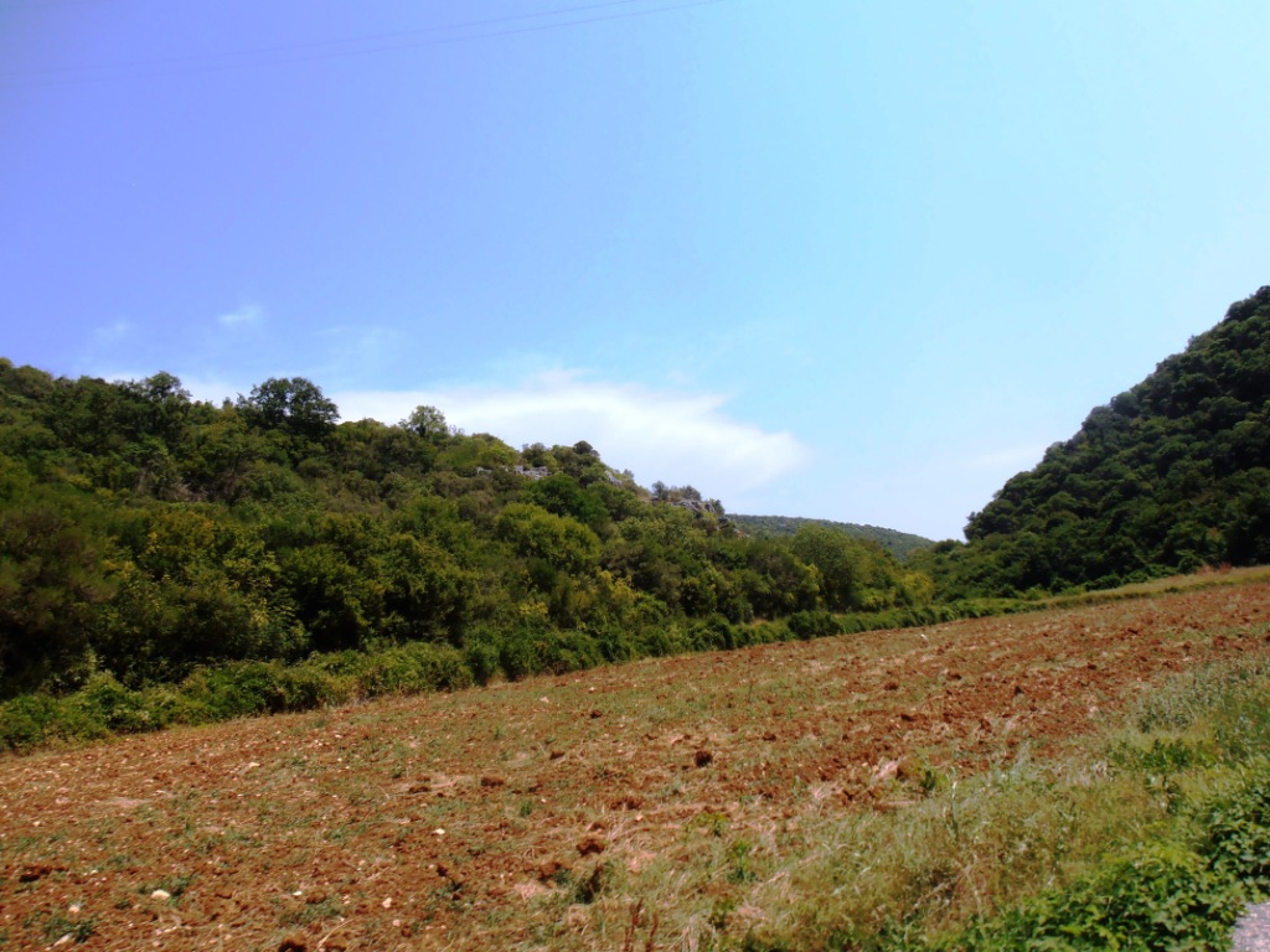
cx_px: 635
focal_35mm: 24
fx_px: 881
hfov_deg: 71.6
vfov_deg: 56.8
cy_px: 476
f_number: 3
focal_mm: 4.2
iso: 80
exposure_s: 1/1600
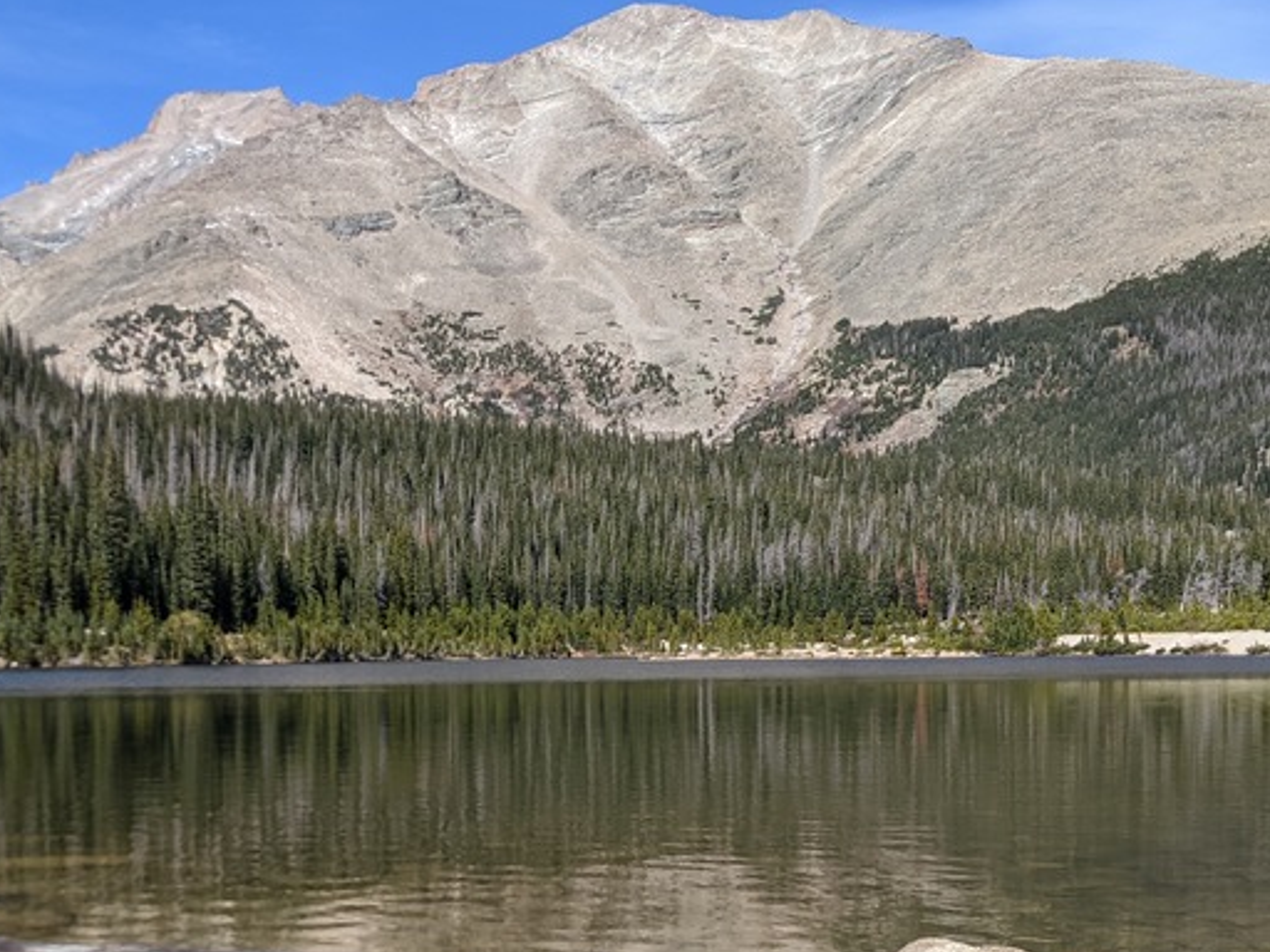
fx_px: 1981
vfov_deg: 26.7
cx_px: 442
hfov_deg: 35.3
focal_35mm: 54
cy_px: 704
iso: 59
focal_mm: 4.44
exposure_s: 1/2611
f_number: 1.8
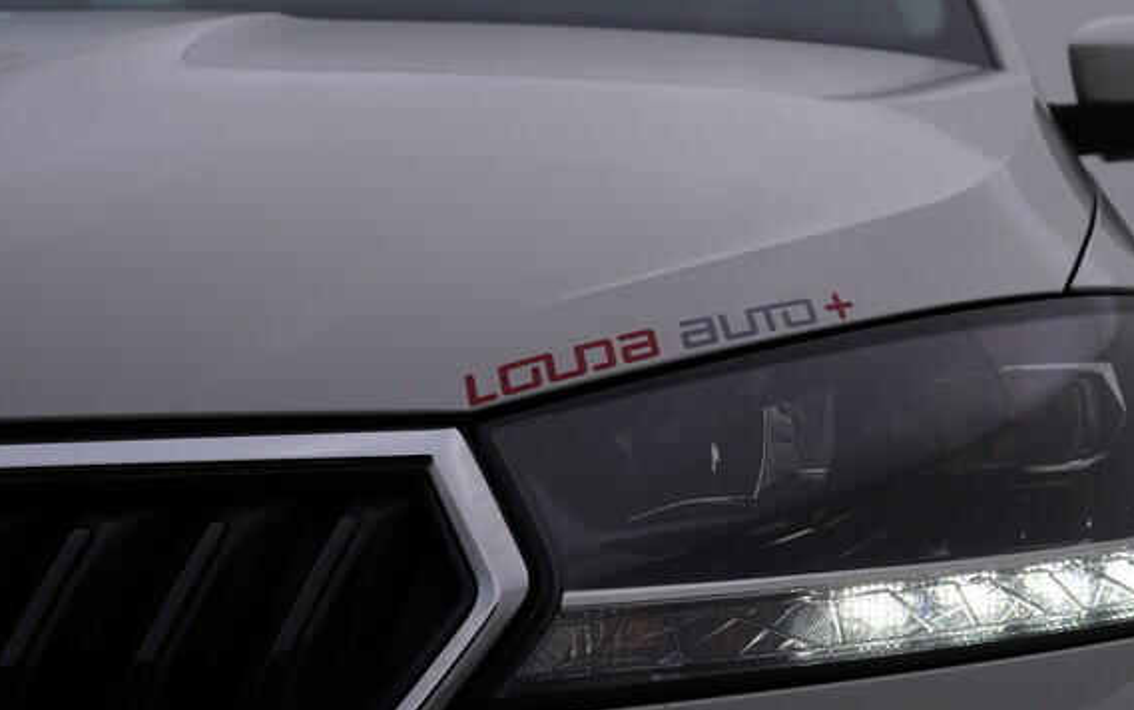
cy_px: 613
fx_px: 2040
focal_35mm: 66
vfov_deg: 19.4
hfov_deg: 30.3
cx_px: 903
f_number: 6.3
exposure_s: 1/160
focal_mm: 24
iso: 125
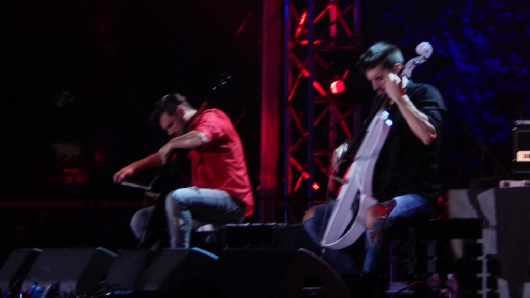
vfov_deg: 5.4
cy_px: 179
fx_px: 3176
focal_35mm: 226
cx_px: 265
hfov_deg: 9.5
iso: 320
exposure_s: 1/30
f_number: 5.4
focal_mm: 37.1
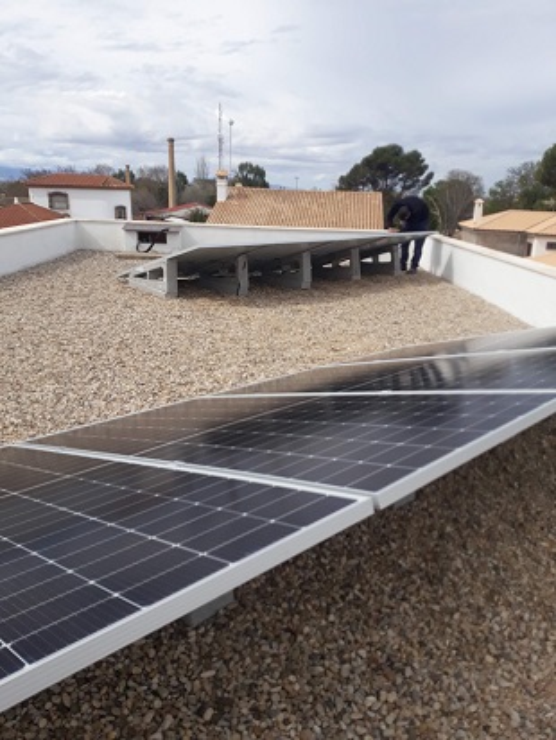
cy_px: 370
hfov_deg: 51.4
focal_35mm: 27
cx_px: 278
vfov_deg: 65.3
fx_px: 578
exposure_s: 1/1934
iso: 40
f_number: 1.7
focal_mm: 3.71
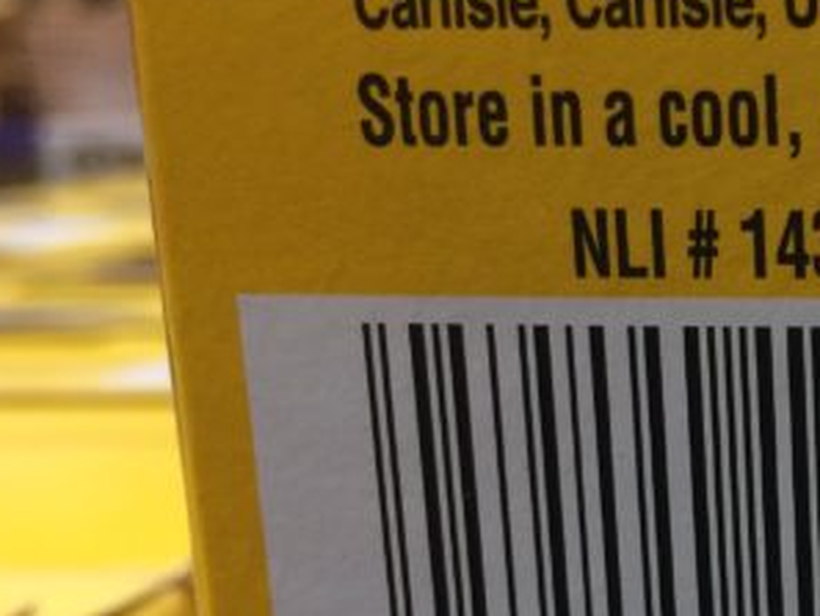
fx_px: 1777
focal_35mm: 75
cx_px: 1027
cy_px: 467
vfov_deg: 19.5
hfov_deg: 23.4
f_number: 2.2
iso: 50
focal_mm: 4.15
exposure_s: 1/30
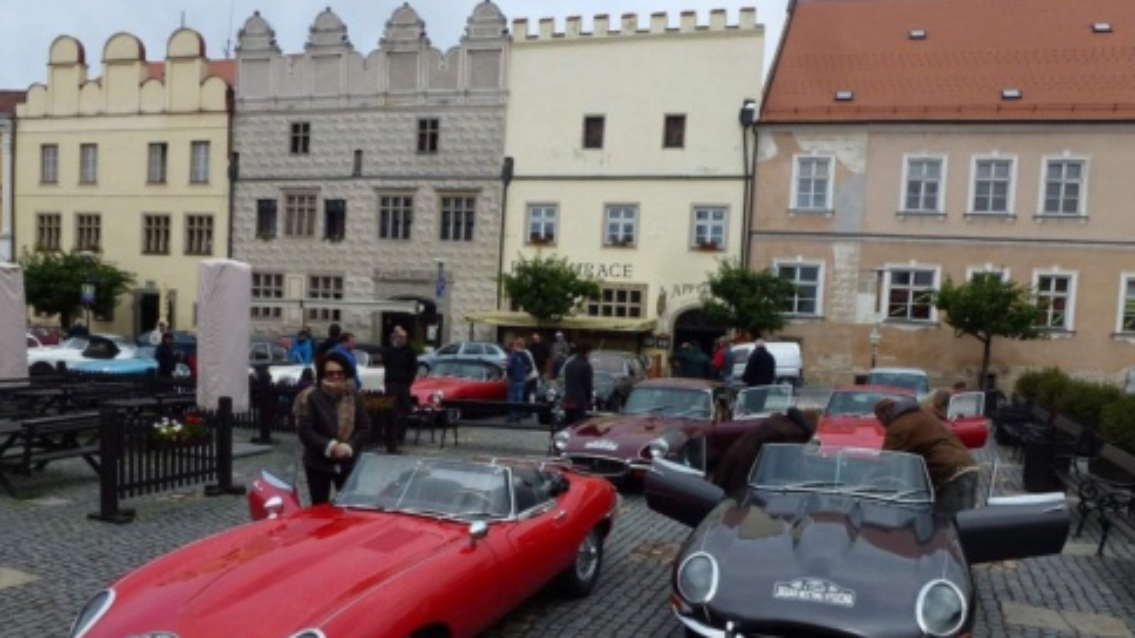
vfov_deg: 42.6
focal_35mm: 27
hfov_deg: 69.9
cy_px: 393
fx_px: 812
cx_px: 568
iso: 100
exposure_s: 1/800
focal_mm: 4.3
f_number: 4
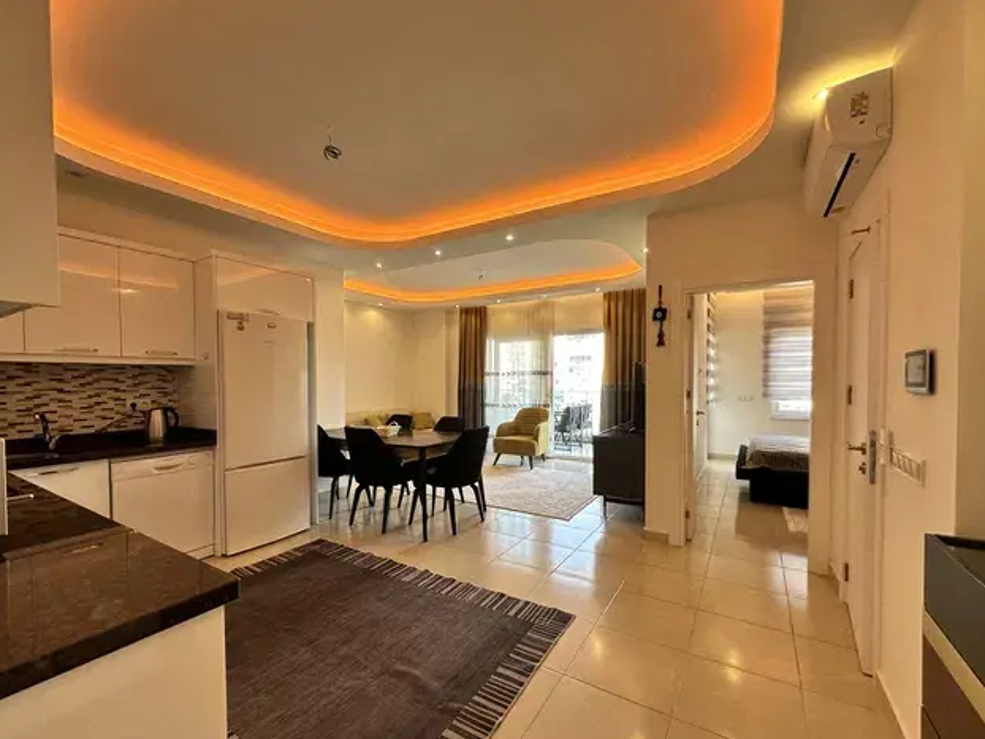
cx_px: 495
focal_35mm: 15
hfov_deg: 98.1
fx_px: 427
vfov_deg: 81.7
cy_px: 389
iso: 100
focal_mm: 2.22
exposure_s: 1/99
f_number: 2.2
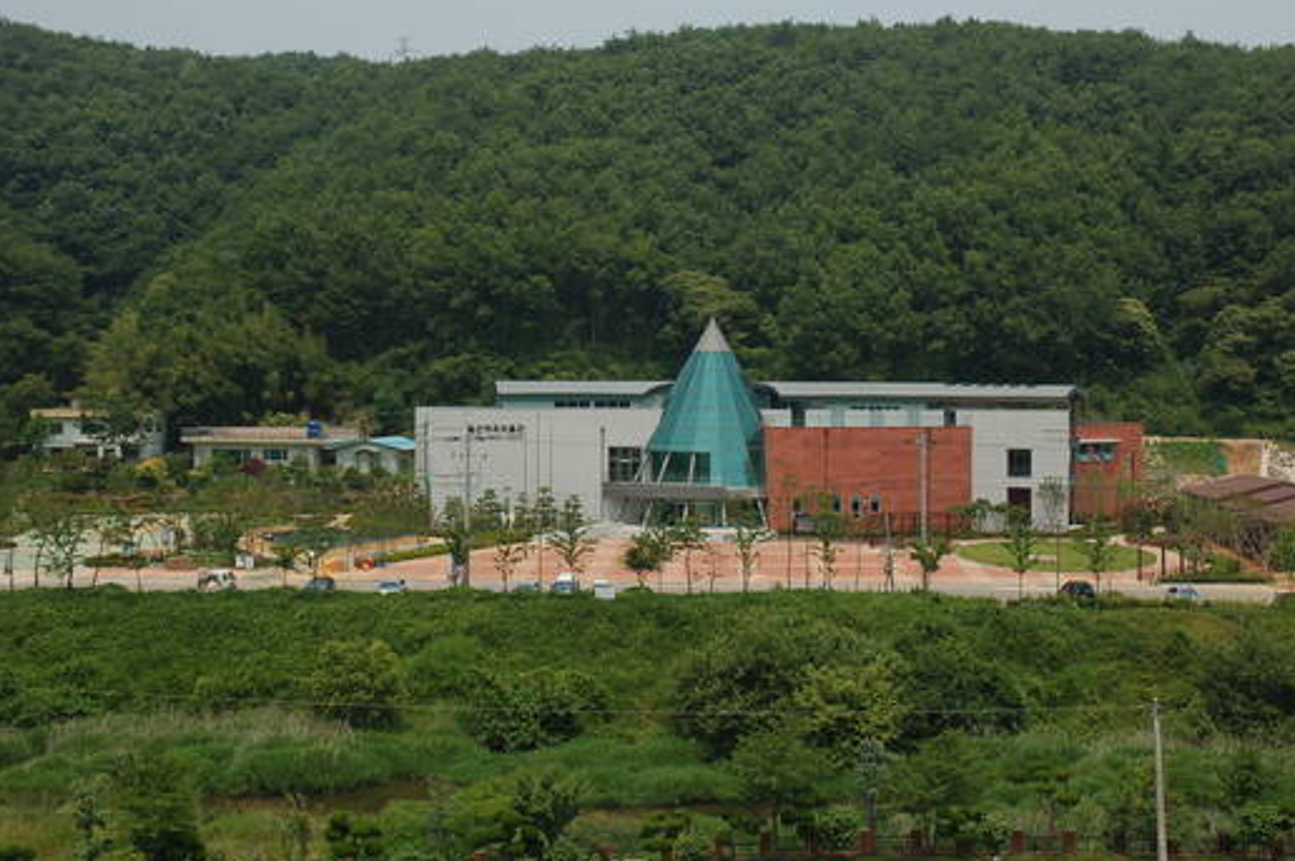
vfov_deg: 29.4
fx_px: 1637
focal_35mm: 46
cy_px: 394
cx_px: 700
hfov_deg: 43.1
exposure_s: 1/500
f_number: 7.1
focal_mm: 27
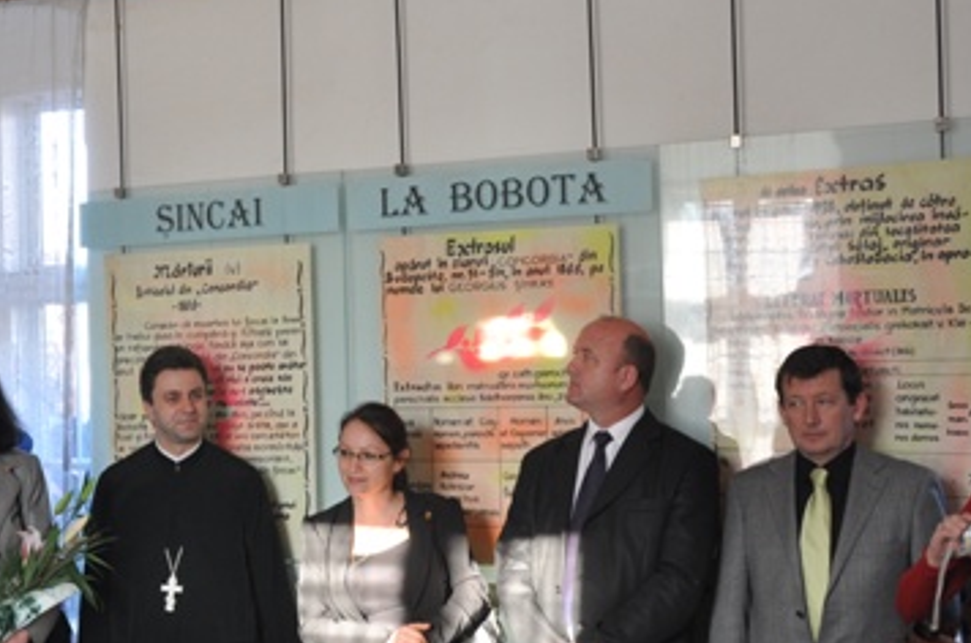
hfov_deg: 34.3
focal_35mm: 57
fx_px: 1532
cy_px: 377
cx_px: 217
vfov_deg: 23.7
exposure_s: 1/25
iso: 400
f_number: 5
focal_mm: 21
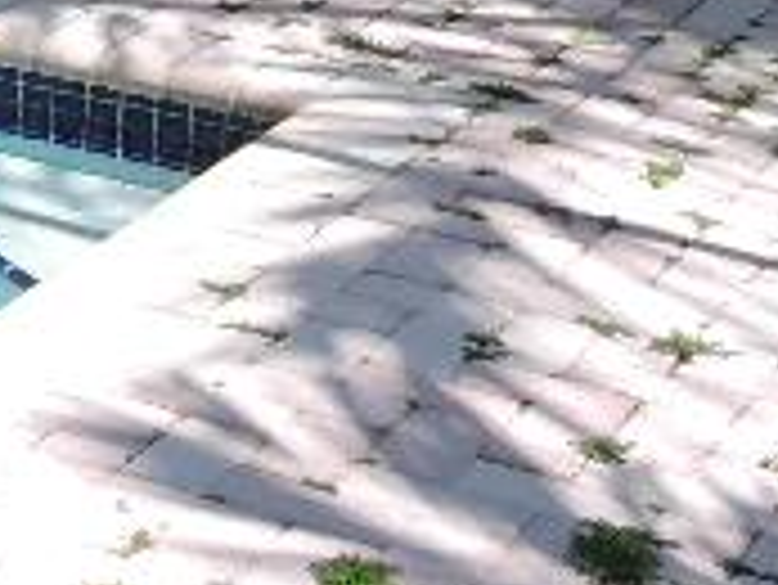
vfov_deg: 9.3
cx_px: -711
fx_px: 3194
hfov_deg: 12.4
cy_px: -819
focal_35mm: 142
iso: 100
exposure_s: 1/320
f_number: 3.3
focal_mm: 4.3
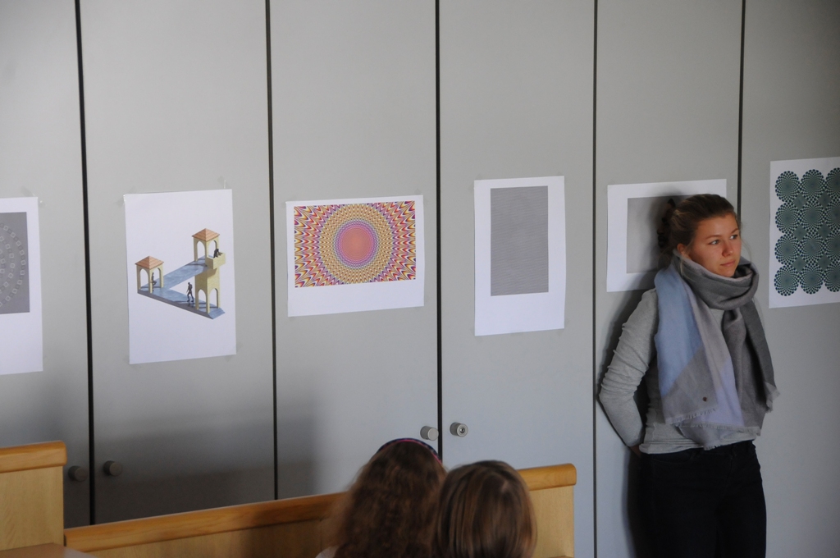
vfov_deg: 12.1
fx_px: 2622
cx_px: 420
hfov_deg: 18.2
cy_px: 279
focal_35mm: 112
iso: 1600
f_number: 5.6
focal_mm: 75
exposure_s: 1/60
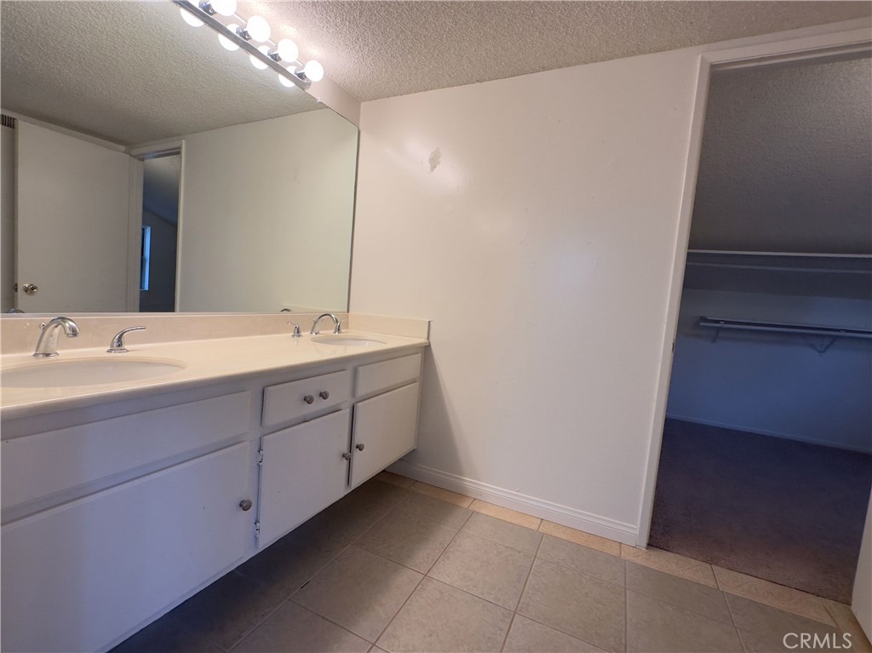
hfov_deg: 102.1
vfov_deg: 85.6
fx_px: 353
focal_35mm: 14
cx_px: 436
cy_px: 326
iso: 100
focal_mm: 2.22
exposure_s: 1/120
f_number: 2.2
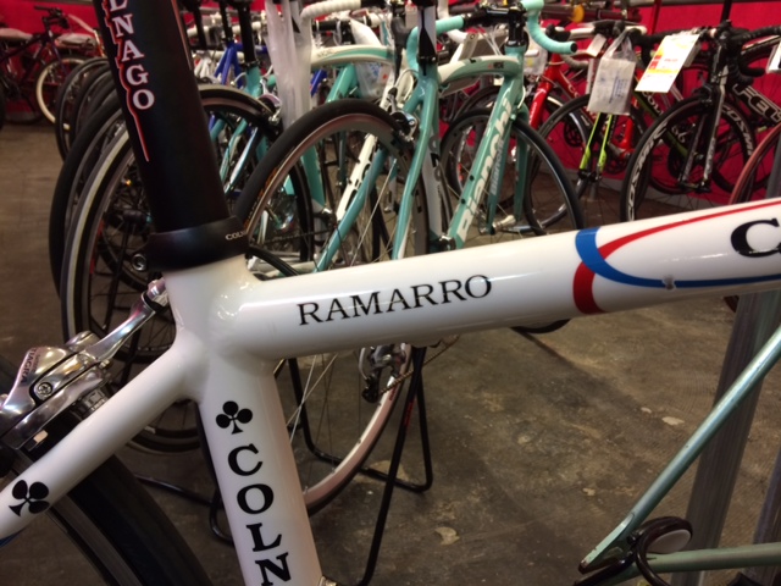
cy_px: 293
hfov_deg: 60.0
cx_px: 390
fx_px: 677
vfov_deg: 46.8
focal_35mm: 30
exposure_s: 1/30
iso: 100
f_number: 2.2
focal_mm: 4.12
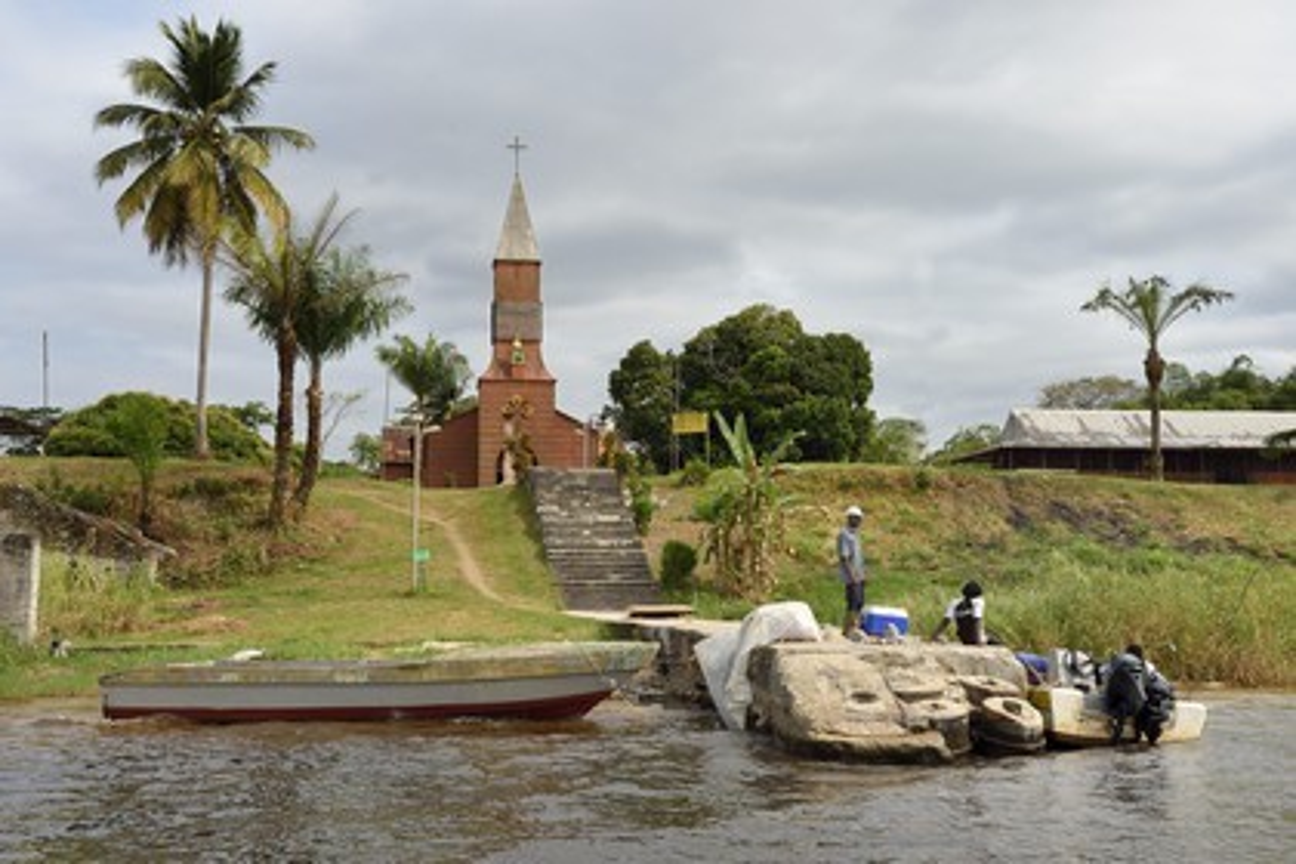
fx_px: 1620
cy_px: 432
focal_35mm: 45
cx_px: 648
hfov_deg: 43.6
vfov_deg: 29.9
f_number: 14
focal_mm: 45
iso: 400
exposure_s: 1/320
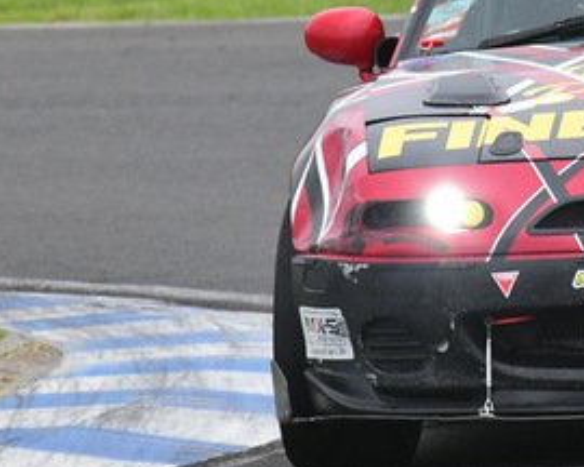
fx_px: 36055
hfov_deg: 0.9
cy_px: -15
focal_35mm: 2086
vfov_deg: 0.7
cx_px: 640
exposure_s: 1/640
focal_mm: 500
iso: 1600
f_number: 10
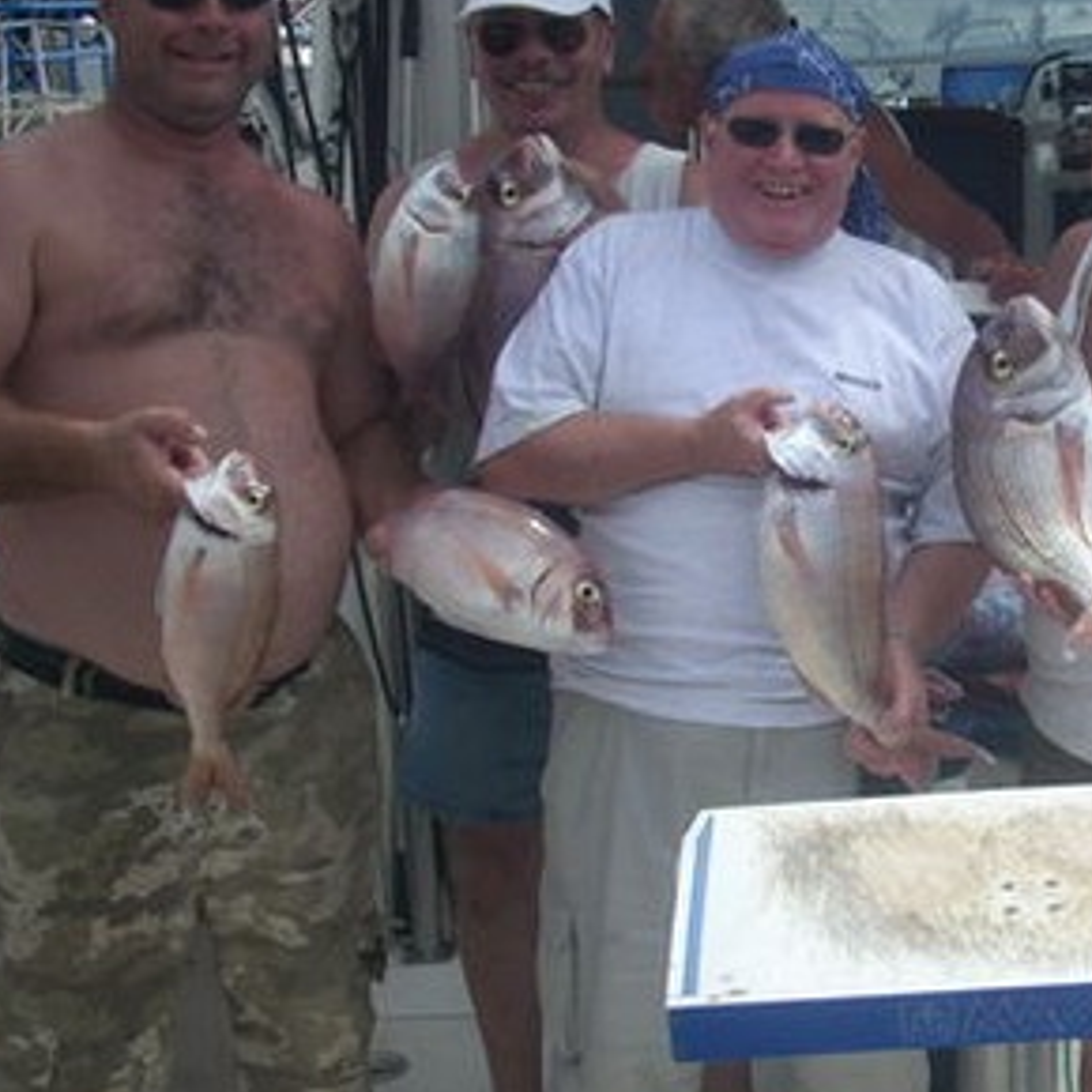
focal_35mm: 71
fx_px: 2534
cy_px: 493
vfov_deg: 24.3
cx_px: 1013
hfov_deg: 23.6
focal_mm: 6.2
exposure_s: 1/261
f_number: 5.6
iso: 64
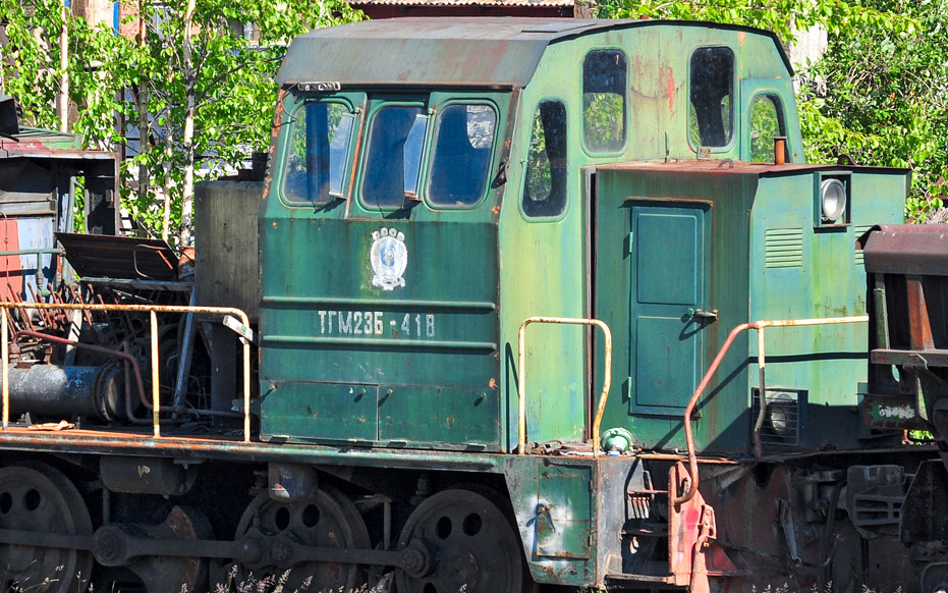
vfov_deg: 3.8
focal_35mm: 345
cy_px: 230
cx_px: 308
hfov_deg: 6.1
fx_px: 8914
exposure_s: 1/640
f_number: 7.1
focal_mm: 140
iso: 200
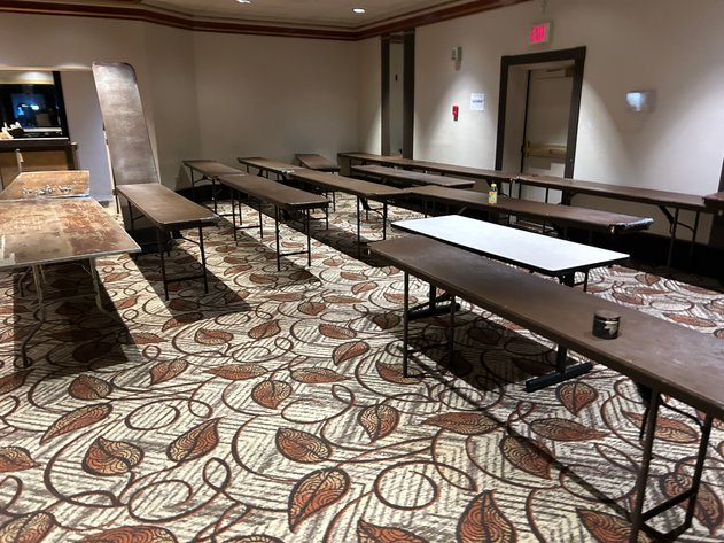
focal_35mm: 26
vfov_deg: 53.0
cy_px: 272
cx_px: 362
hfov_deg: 67.3
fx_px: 544
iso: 500
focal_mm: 5.7
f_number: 1.5
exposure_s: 1/60
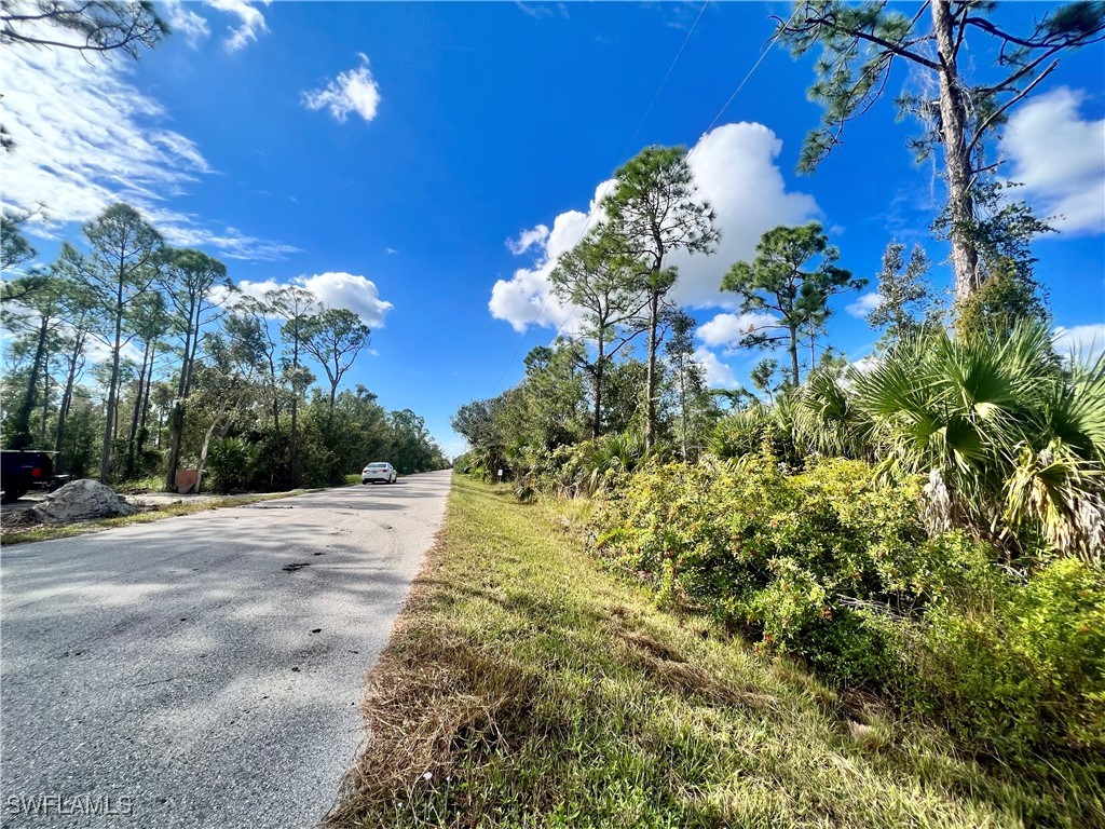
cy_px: 414
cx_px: 552
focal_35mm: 13
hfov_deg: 106.2
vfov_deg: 89.9
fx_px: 415
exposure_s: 1/1946
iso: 32
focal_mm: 1.57
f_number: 1.8
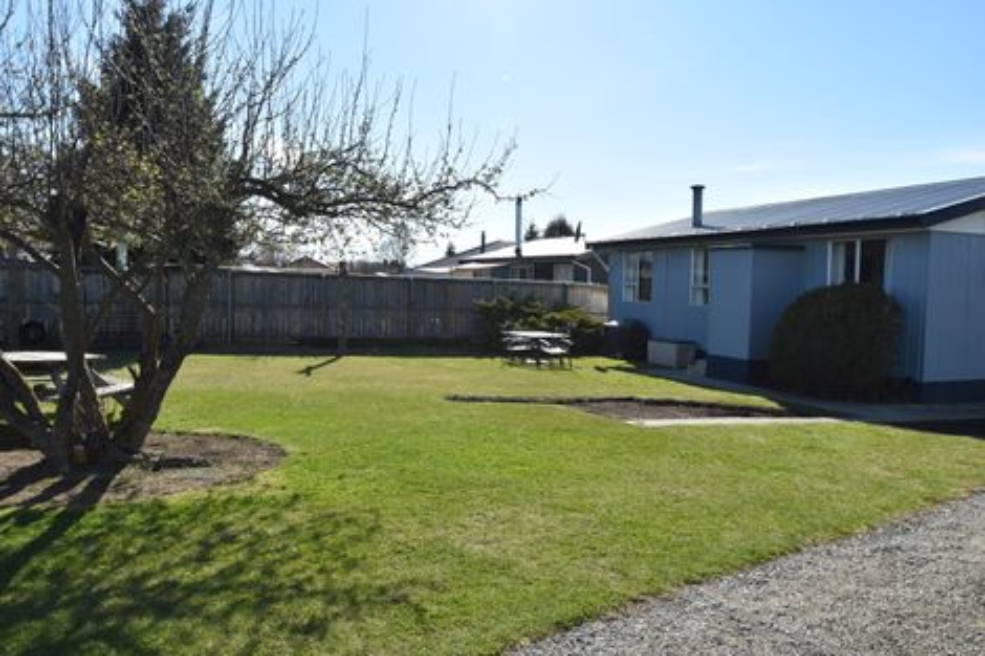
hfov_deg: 67.4
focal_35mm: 27
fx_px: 738
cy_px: 328
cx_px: 492
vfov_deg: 47.9
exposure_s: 1/400
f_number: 10
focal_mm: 18
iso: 200
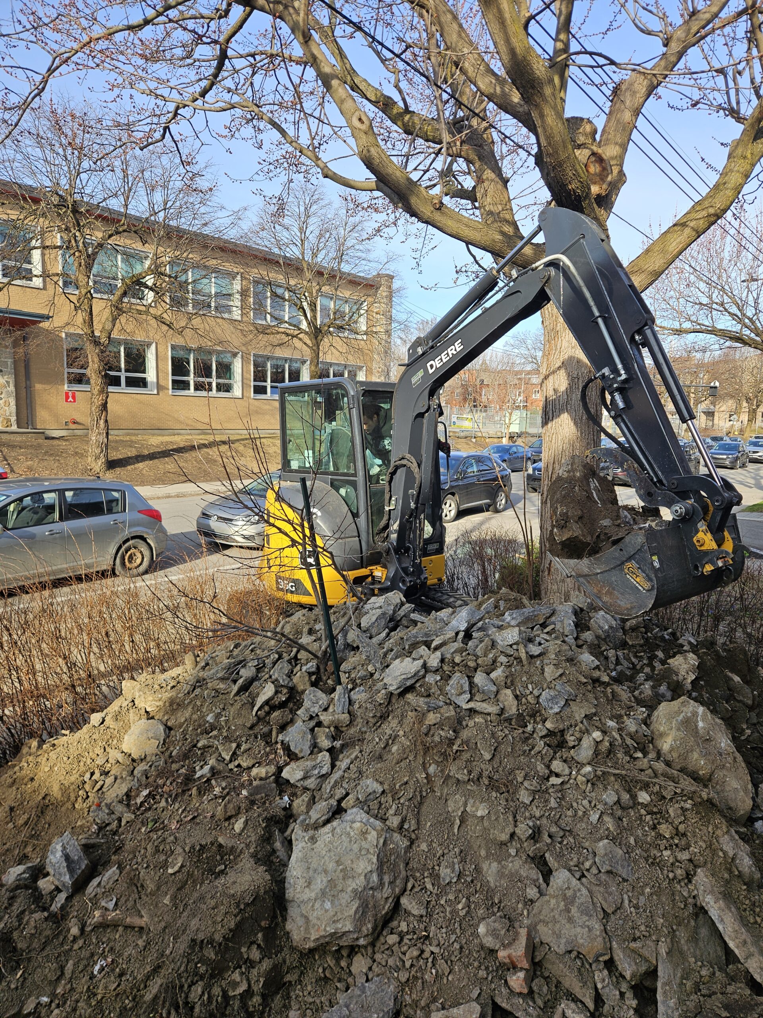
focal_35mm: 23
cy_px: 509
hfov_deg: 58.9
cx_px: 382
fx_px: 676
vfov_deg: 73.9
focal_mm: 5.4
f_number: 1.8
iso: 25
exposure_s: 1/619
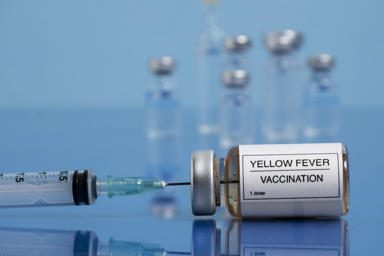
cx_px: 192
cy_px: 128
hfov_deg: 12.2
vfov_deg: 8.2
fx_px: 1792
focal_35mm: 168
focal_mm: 112
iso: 160
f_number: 11
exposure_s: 1/125
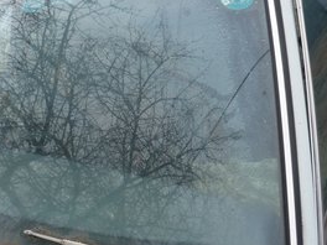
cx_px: 139
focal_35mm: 50
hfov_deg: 38.1
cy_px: 125
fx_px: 472
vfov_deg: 29.1
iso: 100
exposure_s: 1/125
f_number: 2.8
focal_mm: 5.5
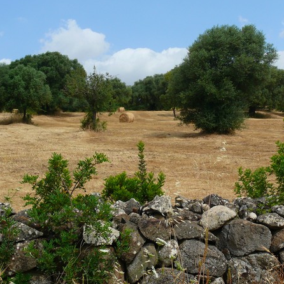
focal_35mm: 52
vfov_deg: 32.8
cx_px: 206
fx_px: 483
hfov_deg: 32.3
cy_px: 132
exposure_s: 1/250
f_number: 4.5
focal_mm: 7.4
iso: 100
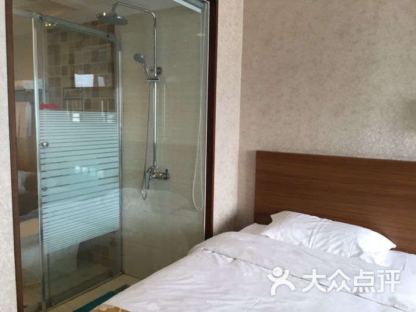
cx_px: 208
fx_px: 349
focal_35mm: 29
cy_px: 156
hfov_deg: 61.7
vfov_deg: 48.2
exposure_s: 1/33
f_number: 2.2
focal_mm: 4.15
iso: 80
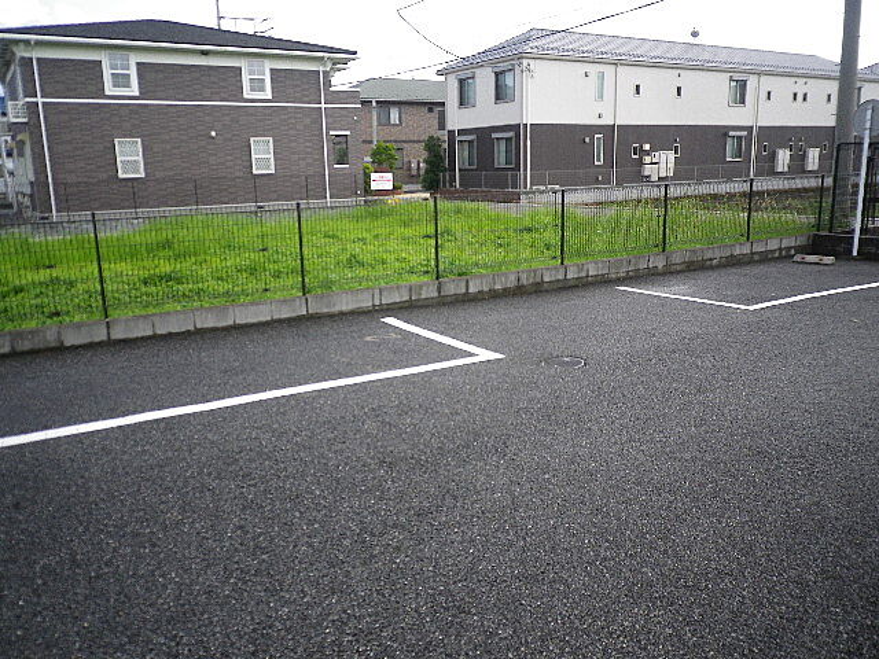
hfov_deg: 63.4
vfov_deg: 49.7
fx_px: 711
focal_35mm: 28
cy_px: 330
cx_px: 440
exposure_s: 1/160
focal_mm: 5.05
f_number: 3.5
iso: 80
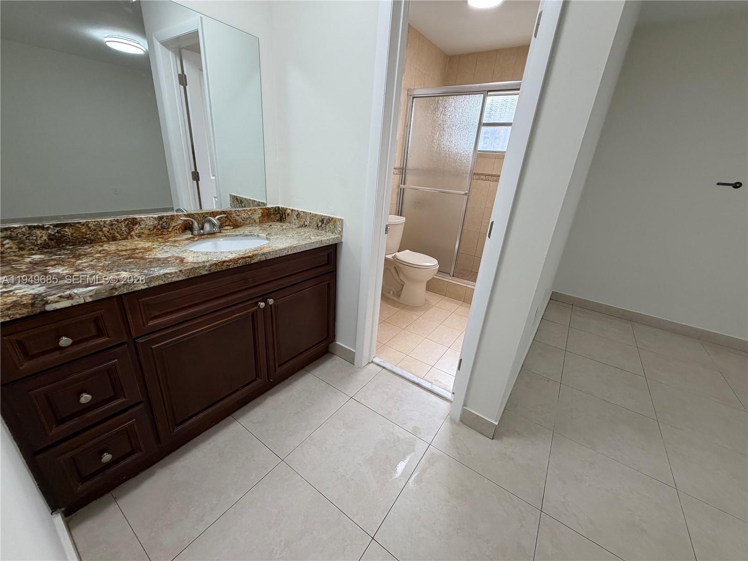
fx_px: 303
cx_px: 374
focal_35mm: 14
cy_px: 280
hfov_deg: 102.1
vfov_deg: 85.7
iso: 200
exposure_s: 1/120
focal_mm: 2.22
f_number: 2.2
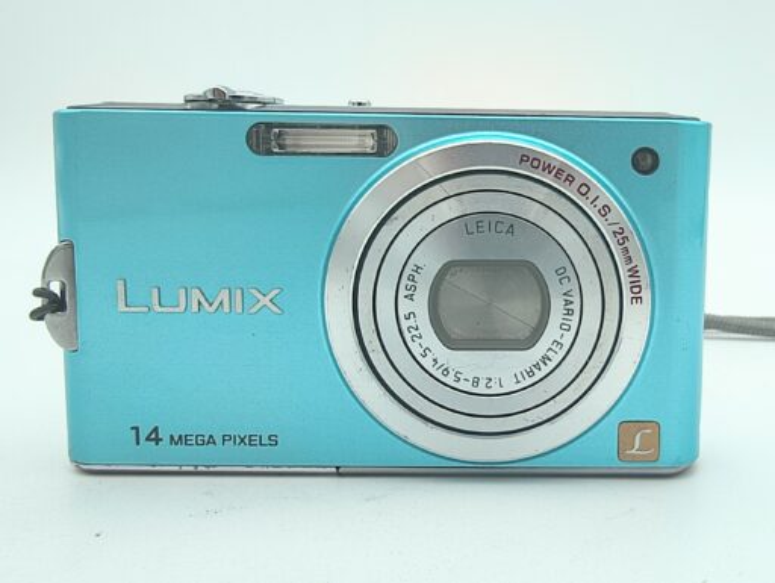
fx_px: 538
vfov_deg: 56.9
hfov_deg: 71.5
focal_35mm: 24
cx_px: 388
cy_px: 292
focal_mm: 1.83
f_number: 2
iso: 100
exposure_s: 1/103
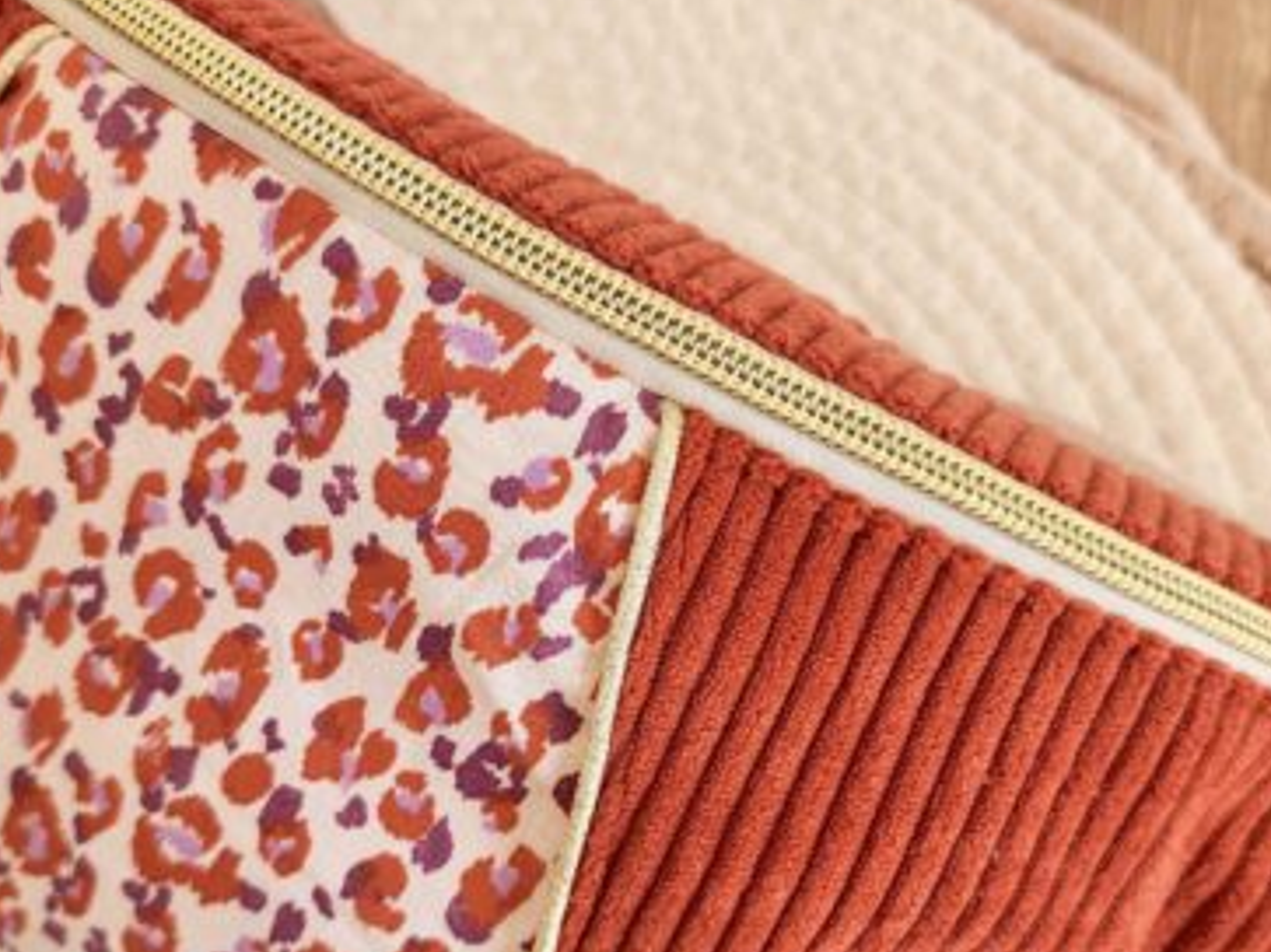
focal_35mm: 38
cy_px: 620
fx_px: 1395
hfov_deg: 49.0
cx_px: 606
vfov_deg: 37.4
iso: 50
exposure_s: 1/180
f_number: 1.8
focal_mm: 6.4
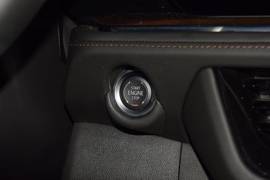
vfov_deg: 13.0
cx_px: 135
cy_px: 90
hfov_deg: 19.5
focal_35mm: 105
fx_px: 788
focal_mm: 70
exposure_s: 1/125
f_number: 8
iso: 100
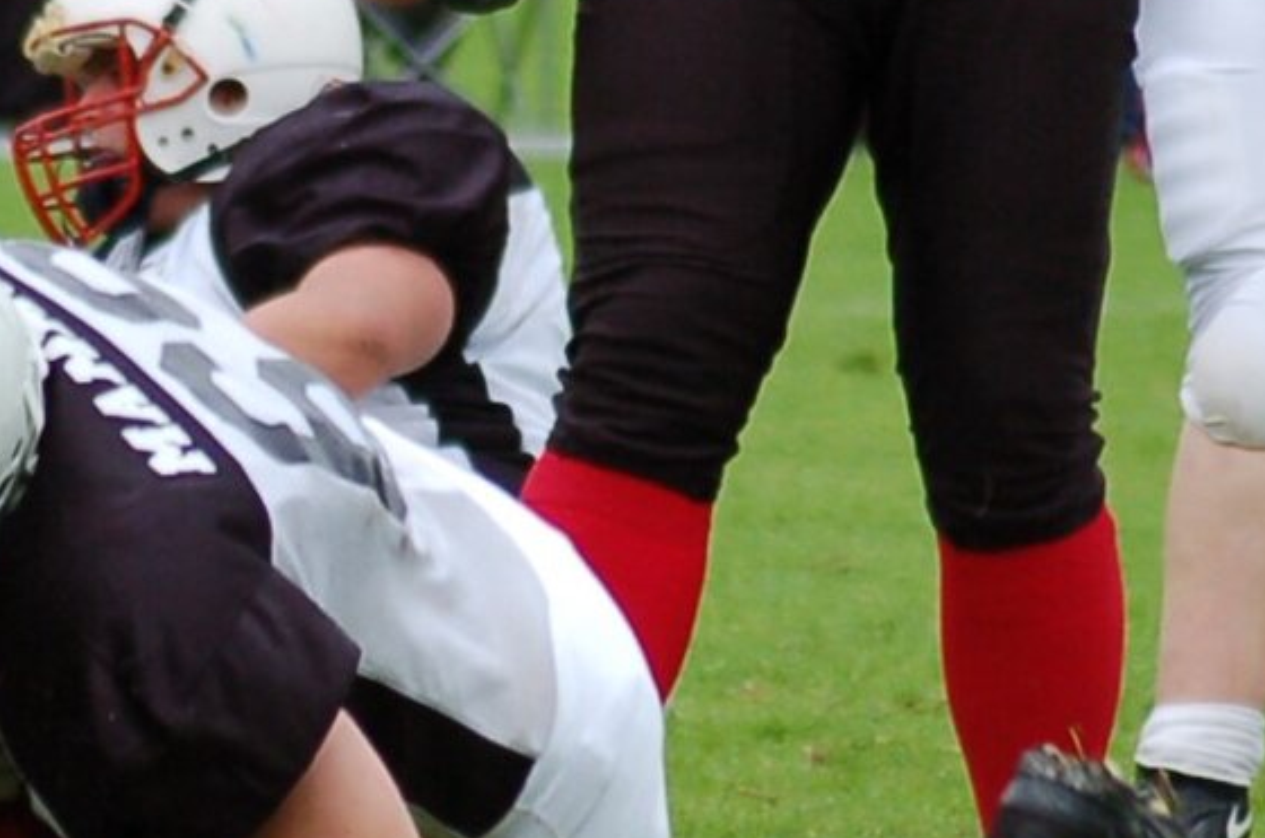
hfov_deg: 2.1
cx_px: 187
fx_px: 35139
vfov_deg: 1.4
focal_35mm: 1002
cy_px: 492
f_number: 4.8
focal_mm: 170
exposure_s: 1/800
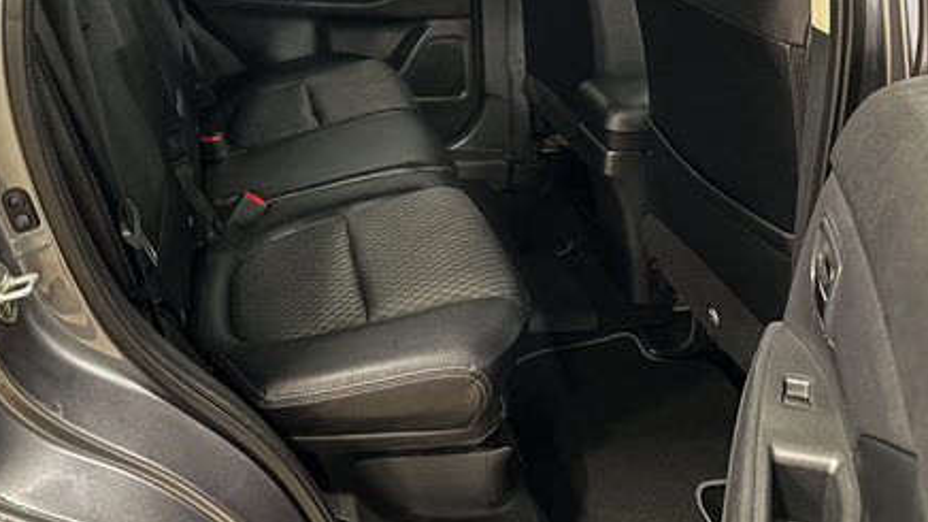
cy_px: 87
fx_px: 959
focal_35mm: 39
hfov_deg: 51.0
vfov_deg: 29.5
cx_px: 343
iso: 1600
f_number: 1.78
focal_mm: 6.86
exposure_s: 1/14
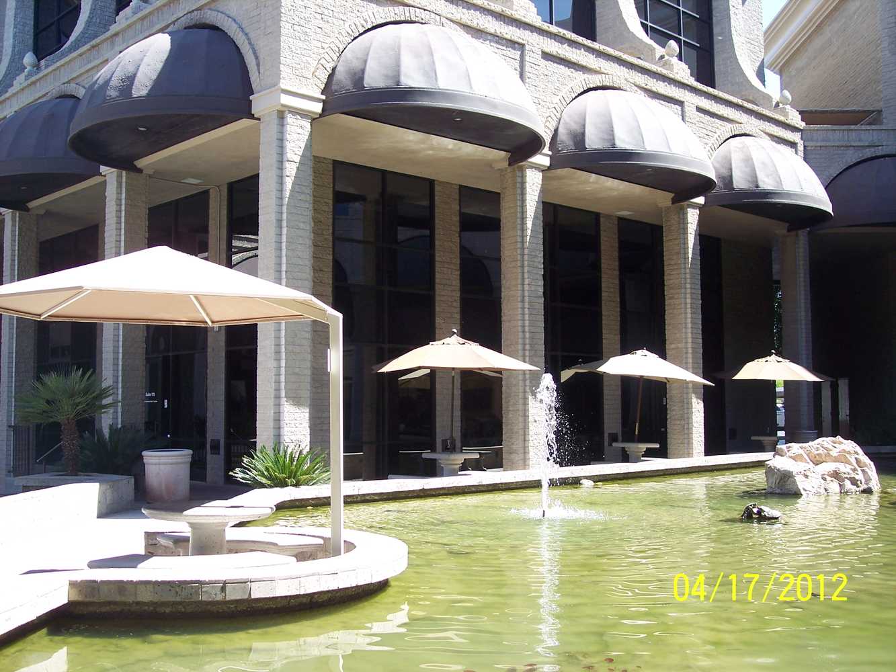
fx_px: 1010
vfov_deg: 36.8
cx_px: 448
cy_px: 336
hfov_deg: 47.9
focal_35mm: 39
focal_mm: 8
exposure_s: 1/250
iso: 100
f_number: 3.4
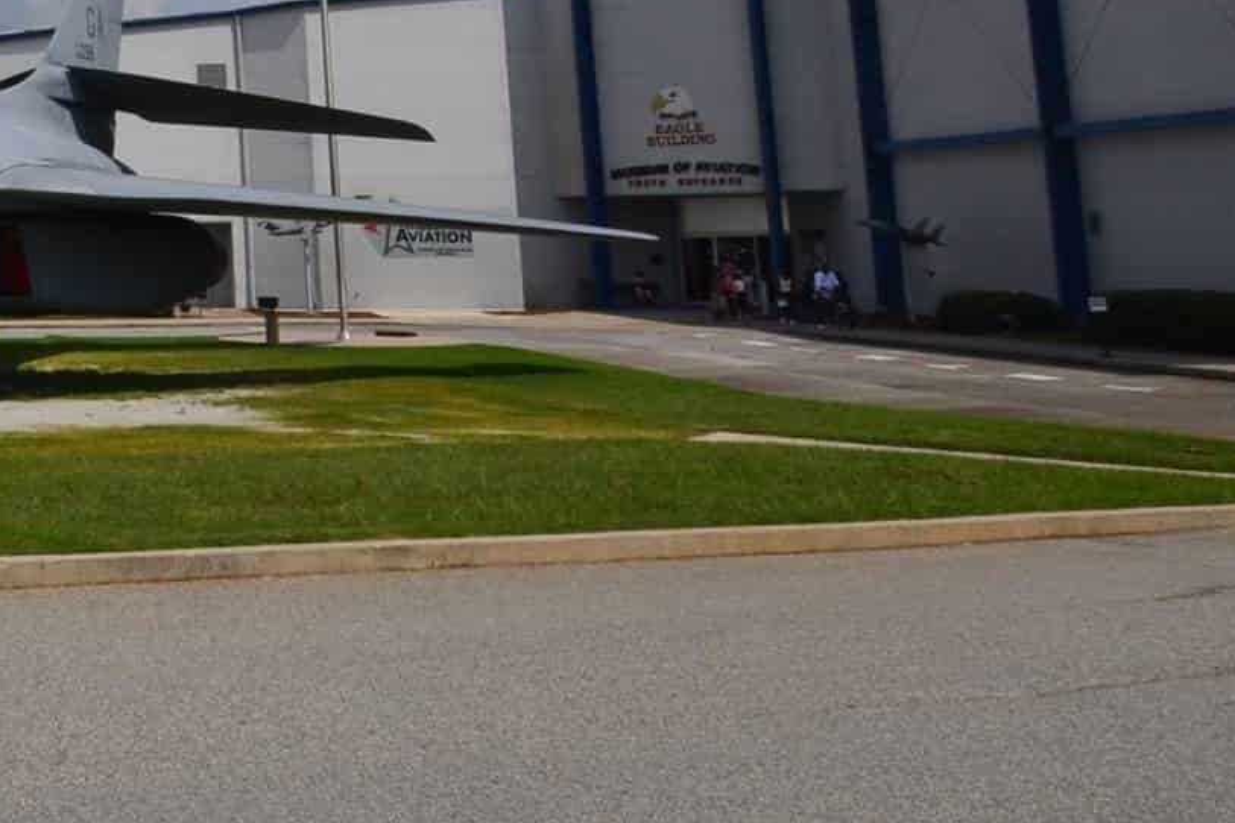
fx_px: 1804
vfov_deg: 23.7
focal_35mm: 53
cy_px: -135
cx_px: -352
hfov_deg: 30.3
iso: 250
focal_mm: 11
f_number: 11
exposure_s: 1/500
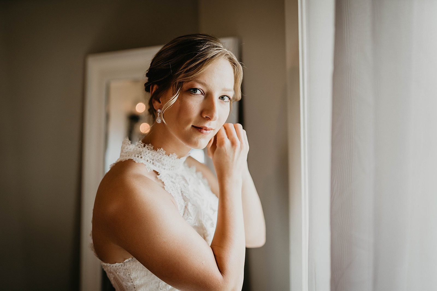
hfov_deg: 54.4
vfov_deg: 37.9
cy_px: 146
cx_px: 218
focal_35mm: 35
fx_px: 425
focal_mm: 35
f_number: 1.6
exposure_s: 1/200
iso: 640
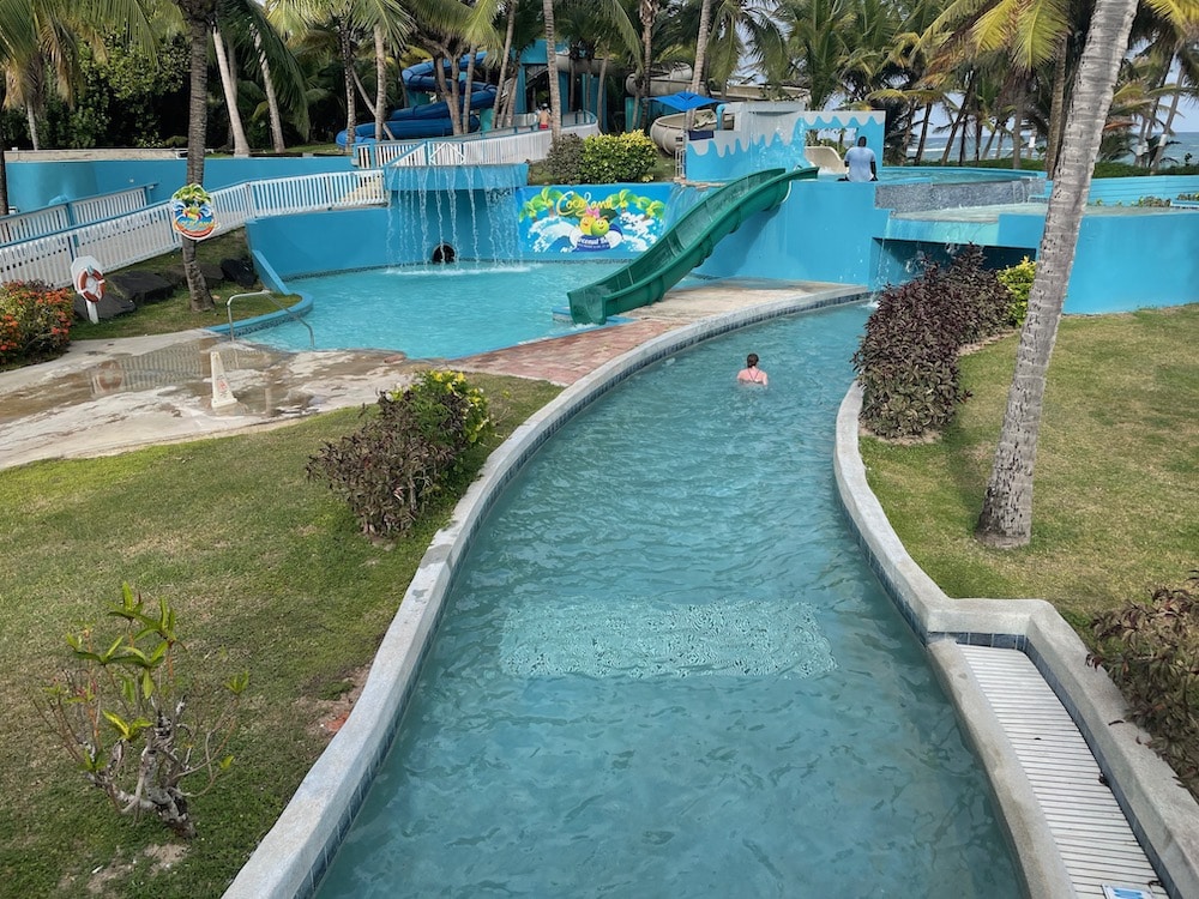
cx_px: 600
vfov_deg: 53.1
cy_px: 450
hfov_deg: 67.3
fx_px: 901
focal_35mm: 26
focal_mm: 4.2
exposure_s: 1/1553
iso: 32
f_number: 1.6
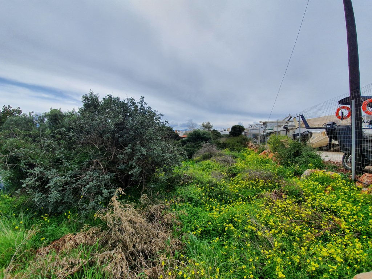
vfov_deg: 89.9
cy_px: 140
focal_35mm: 13
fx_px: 140
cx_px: 186
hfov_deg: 106.2
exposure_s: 1/1820
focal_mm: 1.8
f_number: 2.2
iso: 50
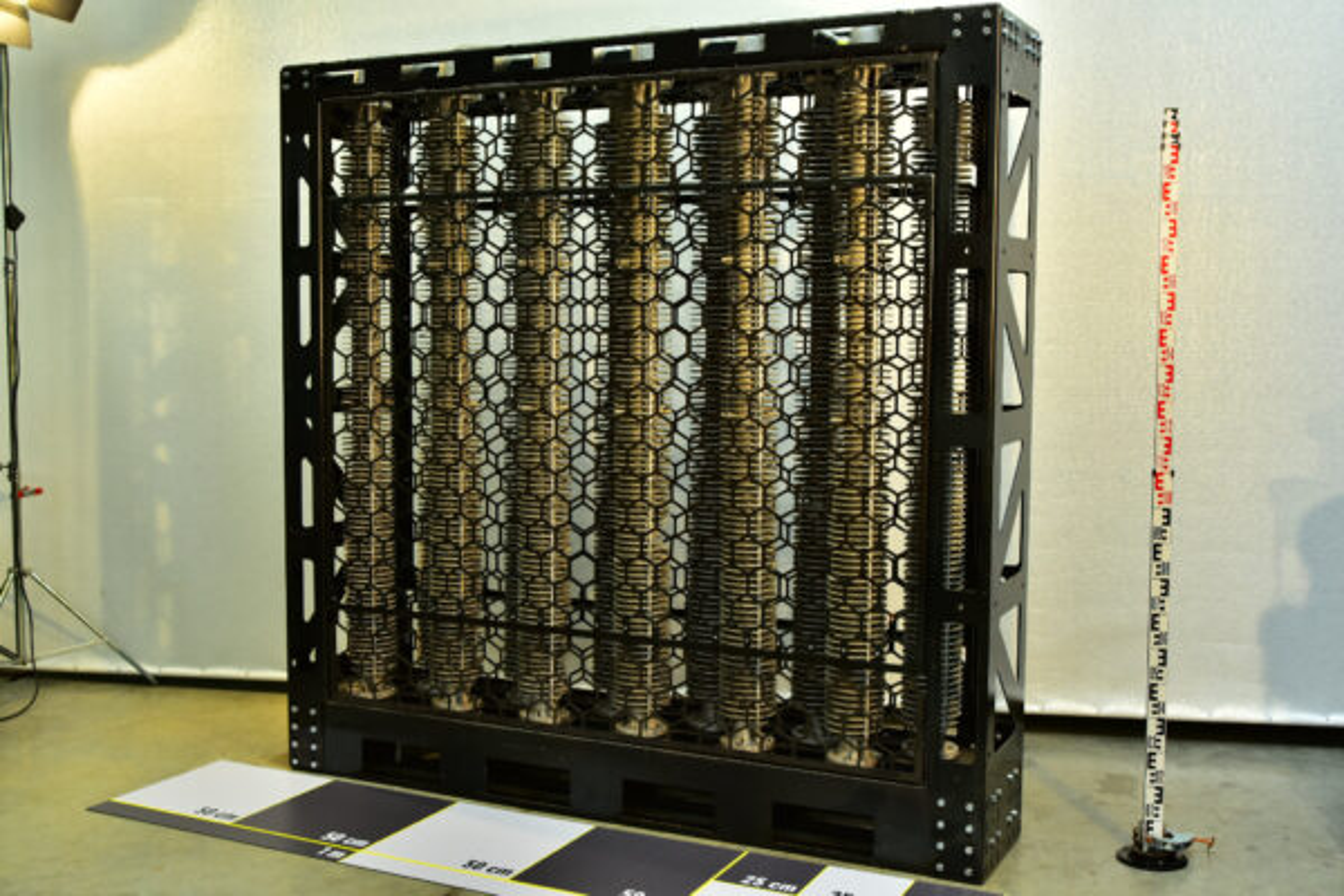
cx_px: 672
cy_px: 448
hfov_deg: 48.5
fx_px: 1493
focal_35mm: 40
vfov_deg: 33.4
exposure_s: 1/60
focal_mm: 40
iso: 500
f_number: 8
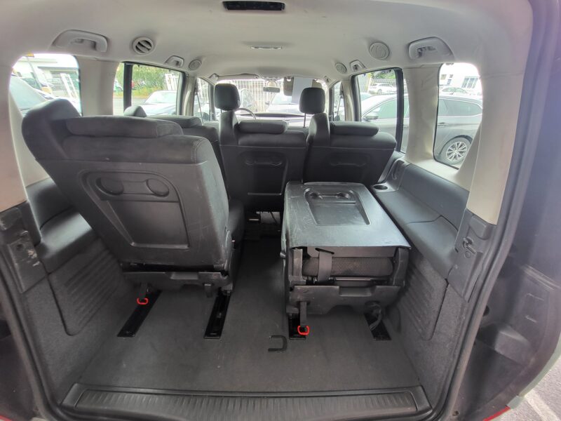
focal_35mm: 13
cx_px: 280
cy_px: 210
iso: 100
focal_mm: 1.74
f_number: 2.2
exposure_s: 1/50
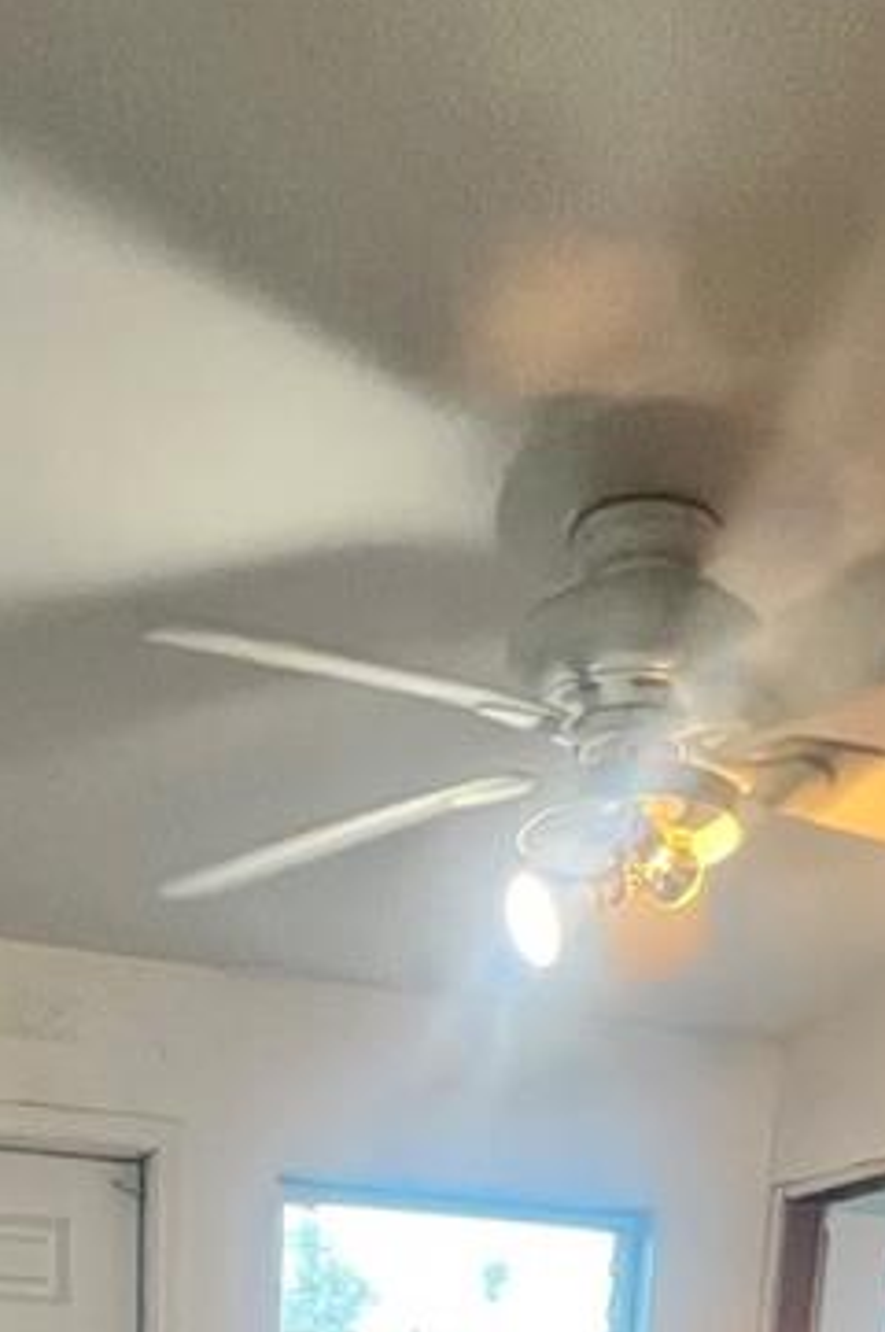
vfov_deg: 29.1
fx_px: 1662
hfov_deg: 29.7
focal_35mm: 45
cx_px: 350
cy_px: 1956
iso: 250
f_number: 1.8
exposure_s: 1/120
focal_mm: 1.57
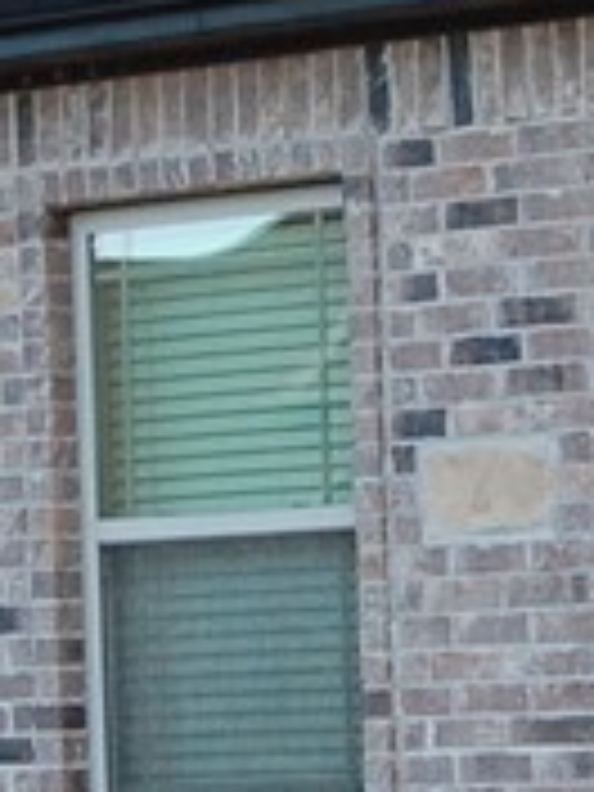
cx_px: 34
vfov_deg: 7.4
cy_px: 405
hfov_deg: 5.6
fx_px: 6109
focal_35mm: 267
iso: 450
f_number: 5.6
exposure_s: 1/125
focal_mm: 30
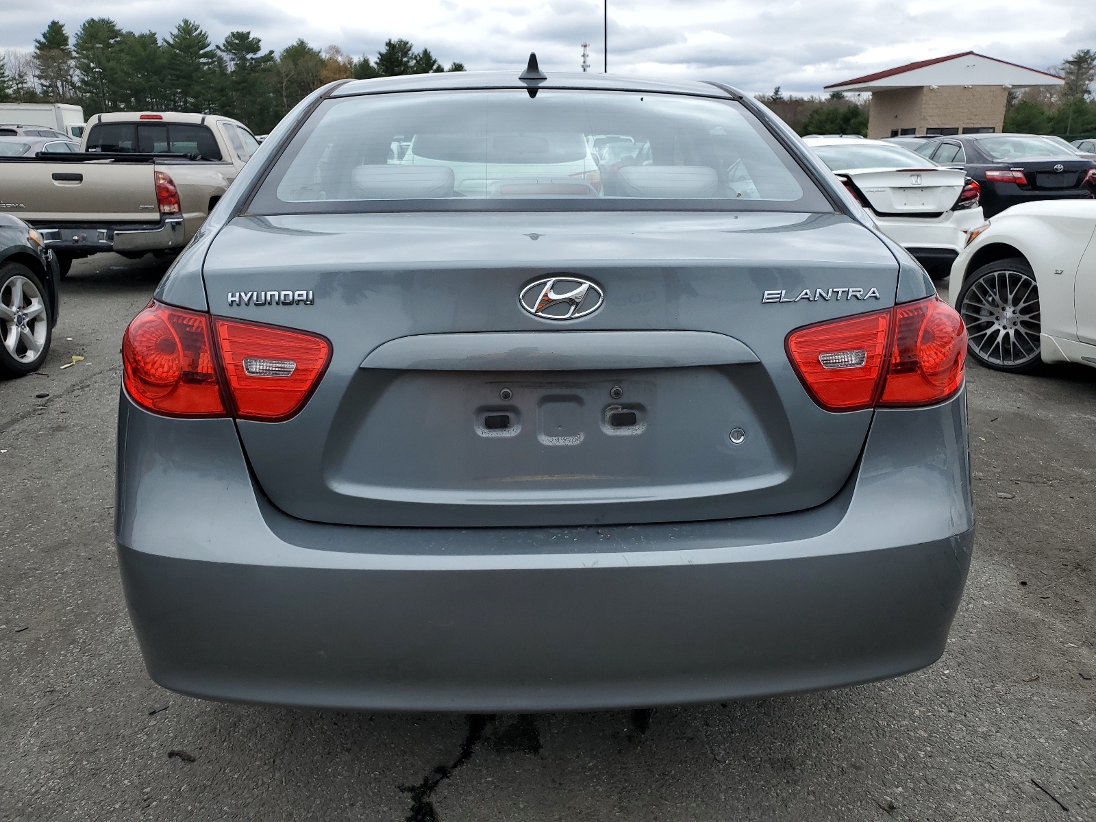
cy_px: 411
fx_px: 823
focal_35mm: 26
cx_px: 548
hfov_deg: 67.3
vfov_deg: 53.1
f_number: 1.5
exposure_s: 1/3333
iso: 50
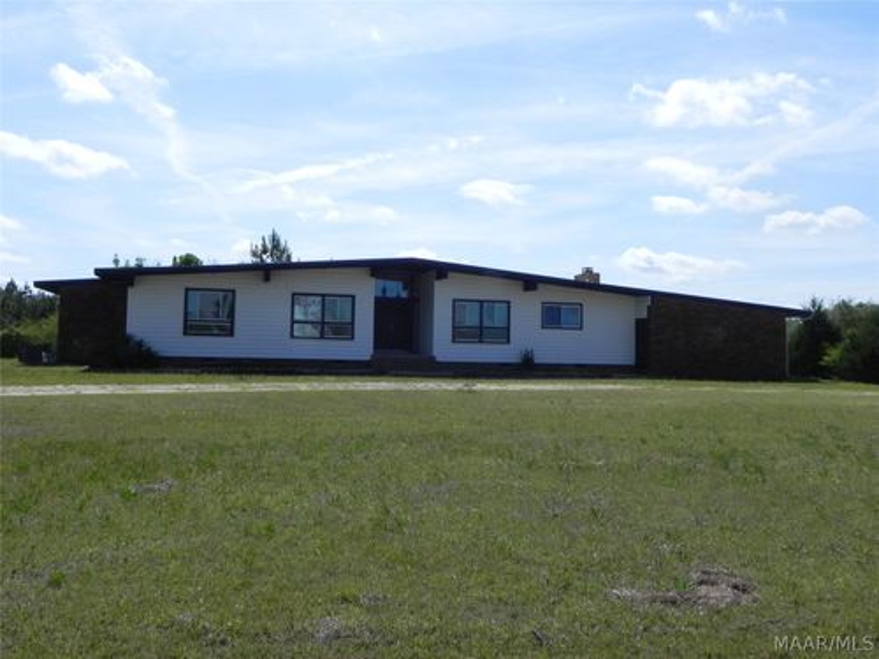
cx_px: 440
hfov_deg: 55.4
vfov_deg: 42.9
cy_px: 330
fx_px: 838
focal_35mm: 33
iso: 160
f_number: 8
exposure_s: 1/445
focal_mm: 5.9
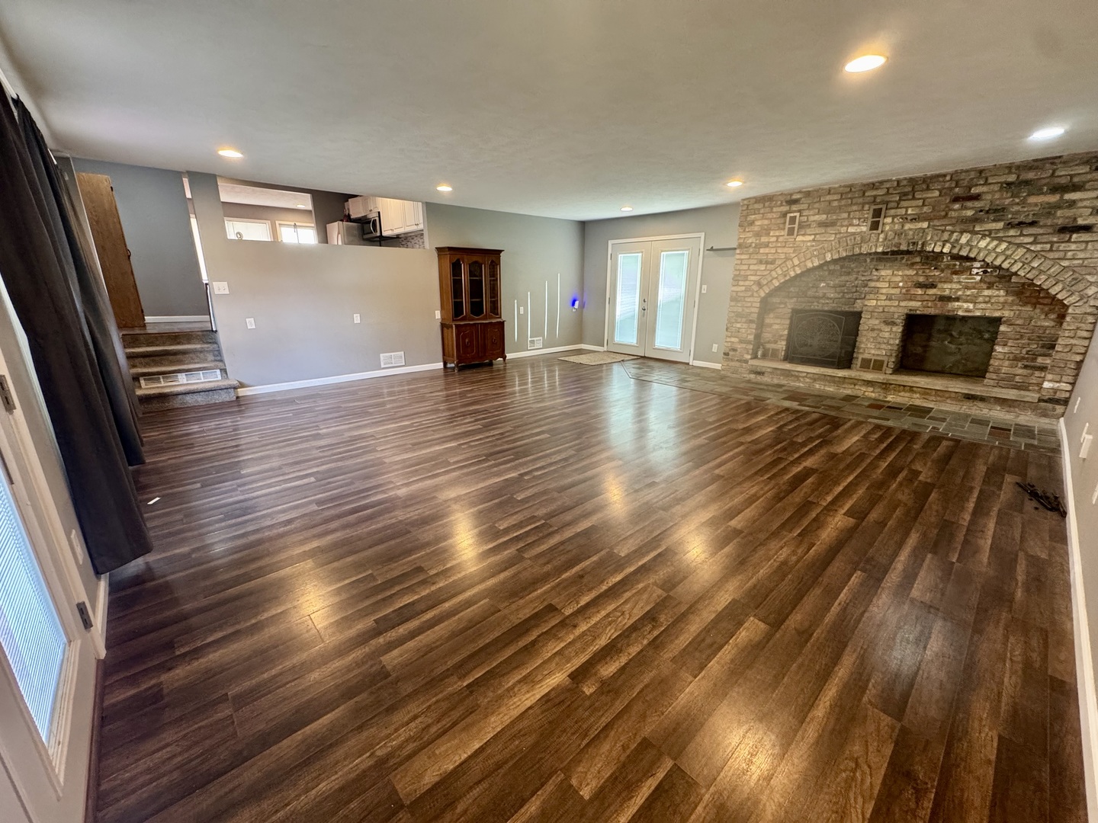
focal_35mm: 14
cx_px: 549
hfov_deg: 102.1
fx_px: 444
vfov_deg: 85.7
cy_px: 412
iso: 250
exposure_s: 1/60
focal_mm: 2.22
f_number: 2.2
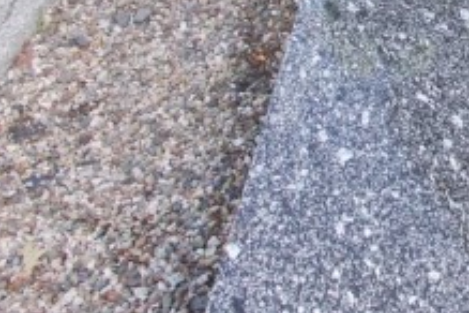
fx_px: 1029
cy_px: -60
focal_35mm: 79
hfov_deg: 24.0
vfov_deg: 16.6
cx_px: 516
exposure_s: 1/250
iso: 280
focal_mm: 4.6
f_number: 3.2
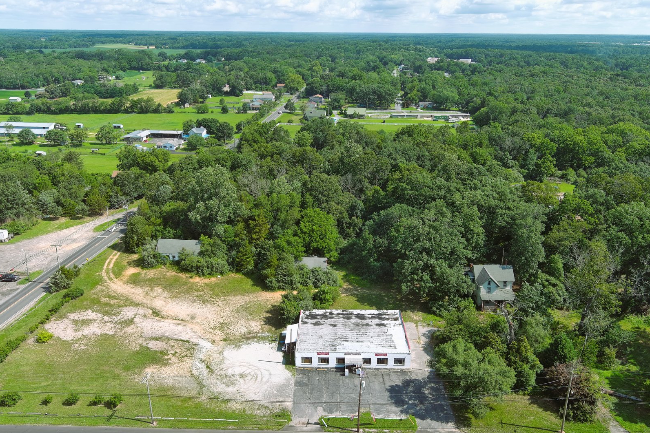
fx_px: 560
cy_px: 214
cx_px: 332
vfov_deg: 42.3
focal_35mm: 31
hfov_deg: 60.3
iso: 100
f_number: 2.8
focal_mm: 10.57
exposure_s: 1/800
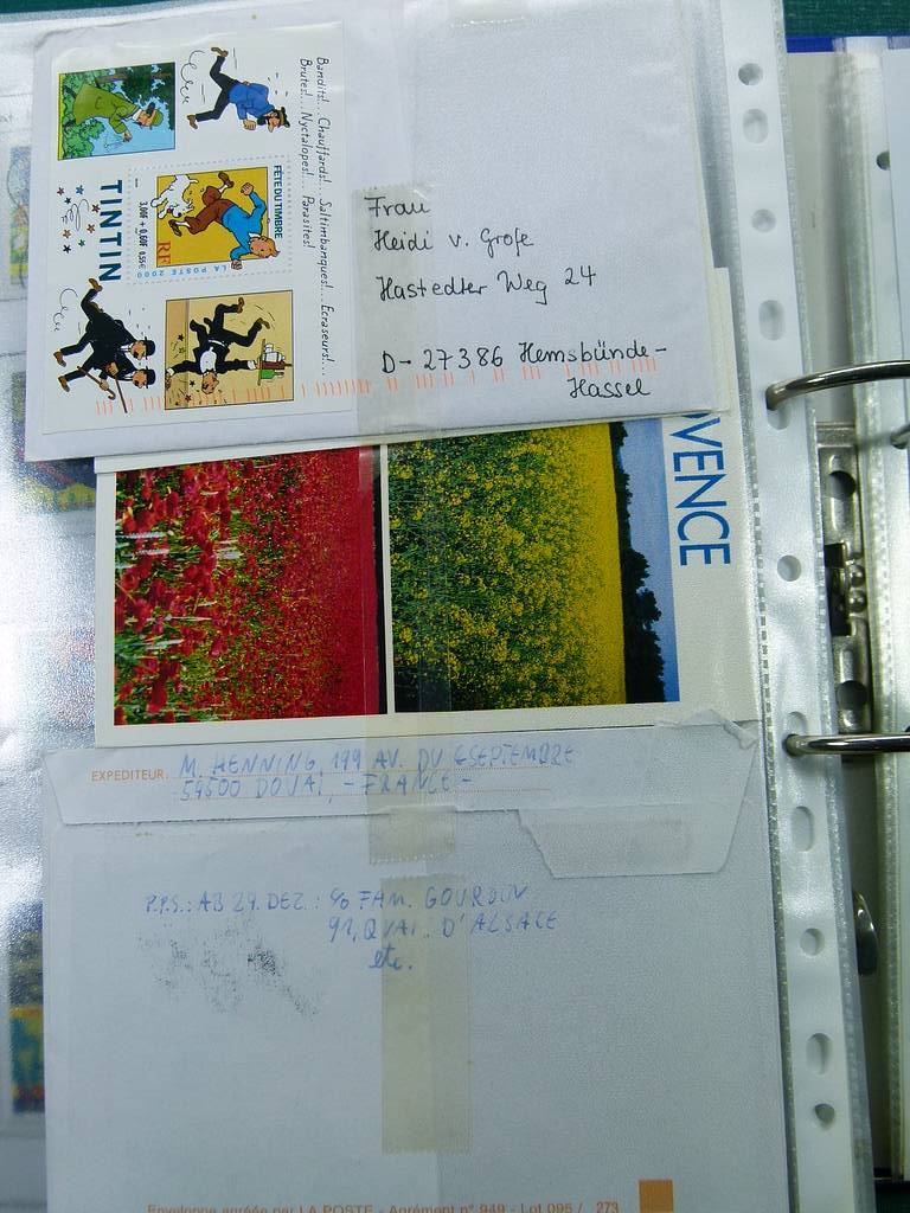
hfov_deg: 39.7
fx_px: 1262
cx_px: 455
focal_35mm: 36
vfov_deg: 51.4
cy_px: 606
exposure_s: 1/100
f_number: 4
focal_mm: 6.5
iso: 100
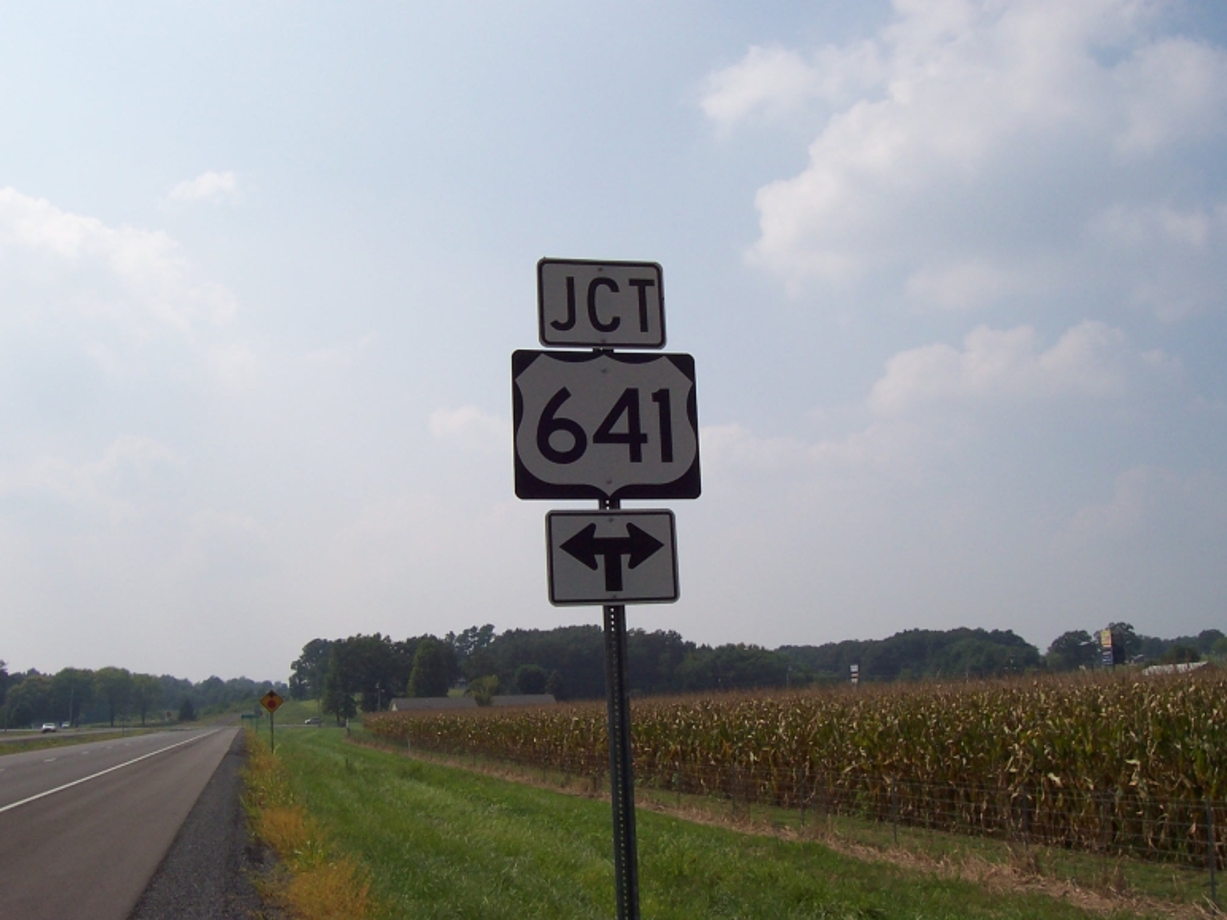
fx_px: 1312
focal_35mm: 37
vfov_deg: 38.7
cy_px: 460
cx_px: 614
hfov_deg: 50.1
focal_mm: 5.6
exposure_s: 1/1000
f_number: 5.6
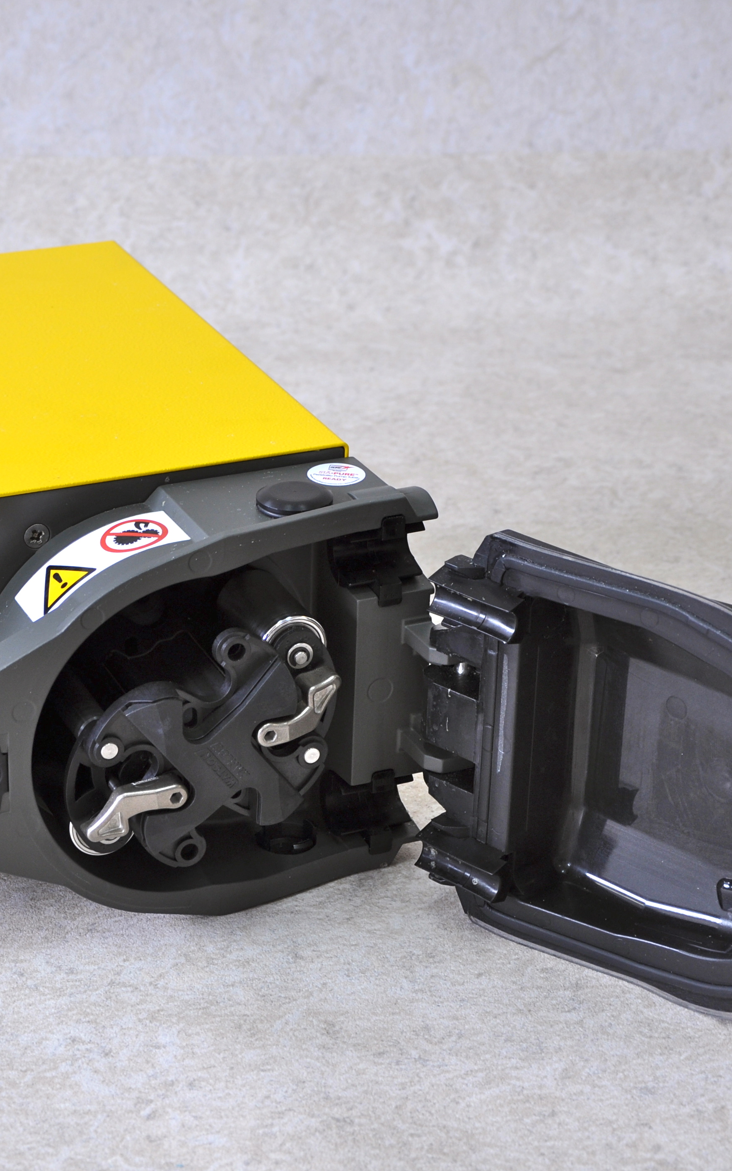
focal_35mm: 88
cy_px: 589
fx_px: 2809
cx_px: 233
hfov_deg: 14.8
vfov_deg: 23.6
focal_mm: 38
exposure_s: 1/20
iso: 200
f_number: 5.6
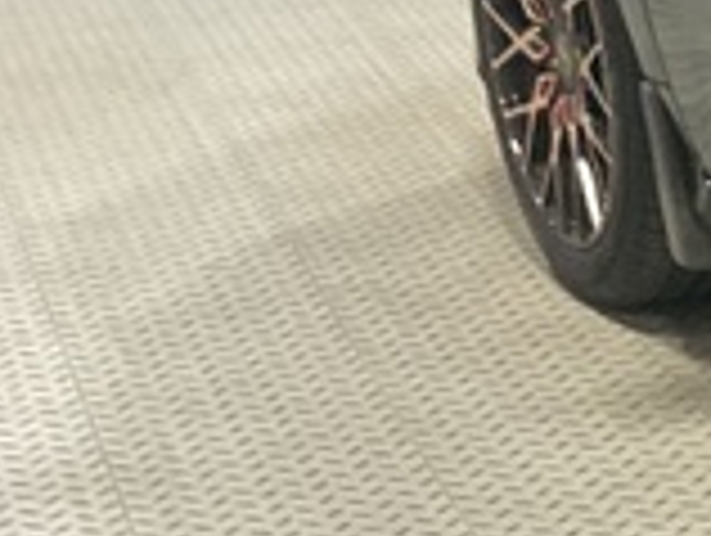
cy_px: 338
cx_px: 2124
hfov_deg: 9.1
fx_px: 3620
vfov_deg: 8.5
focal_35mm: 176
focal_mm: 3
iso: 100
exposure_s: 1/60
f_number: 1.8
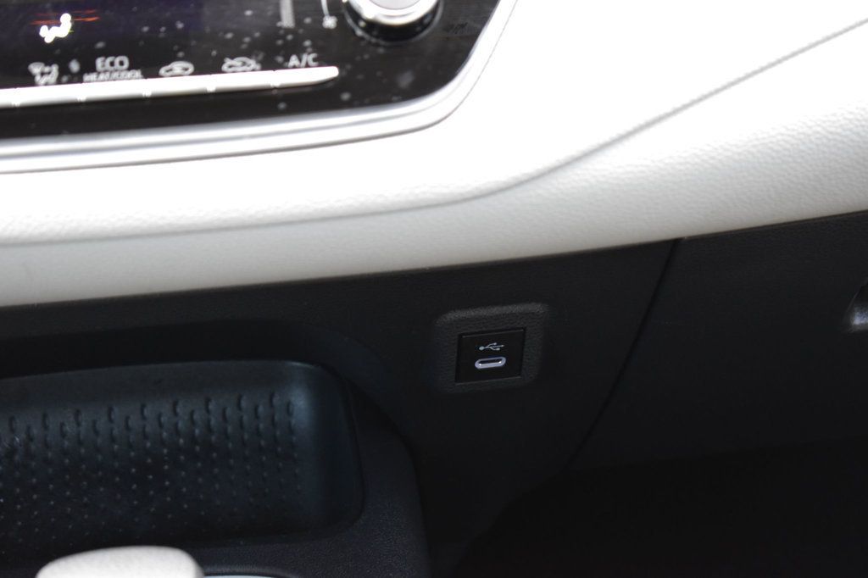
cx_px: 434
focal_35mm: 82
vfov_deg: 16.5
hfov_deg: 24.6
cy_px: 289
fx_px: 1988
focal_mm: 55
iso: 1600
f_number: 5.6
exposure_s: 1/13
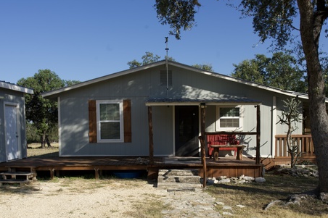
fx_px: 310
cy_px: 146
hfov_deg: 55.8
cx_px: 173
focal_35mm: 34
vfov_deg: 38.4
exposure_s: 1/160
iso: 100
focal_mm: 24
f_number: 10
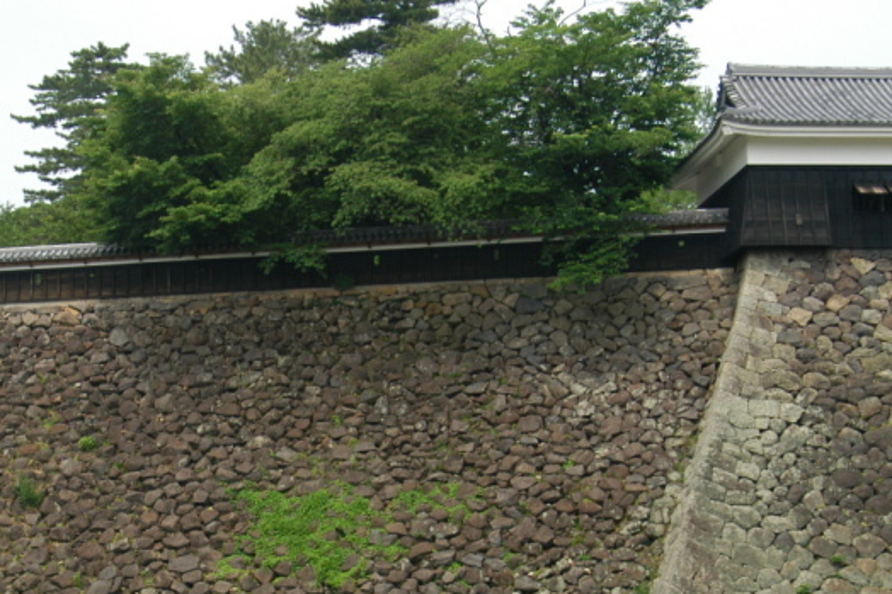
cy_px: 435
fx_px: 2031
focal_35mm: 82
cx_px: 284
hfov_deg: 24.6
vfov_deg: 16.6
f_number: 5.6
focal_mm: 28
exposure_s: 1/125
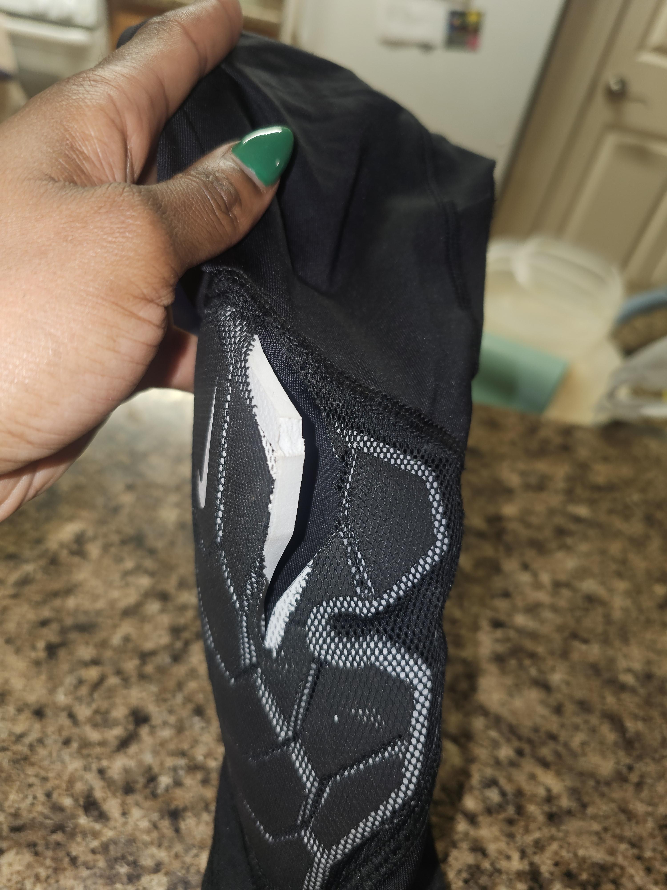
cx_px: 334
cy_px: 445
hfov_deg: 58.9
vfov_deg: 73.9
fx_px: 591
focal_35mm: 23
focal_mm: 6.3
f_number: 1.7
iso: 80
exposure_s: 1/24.6
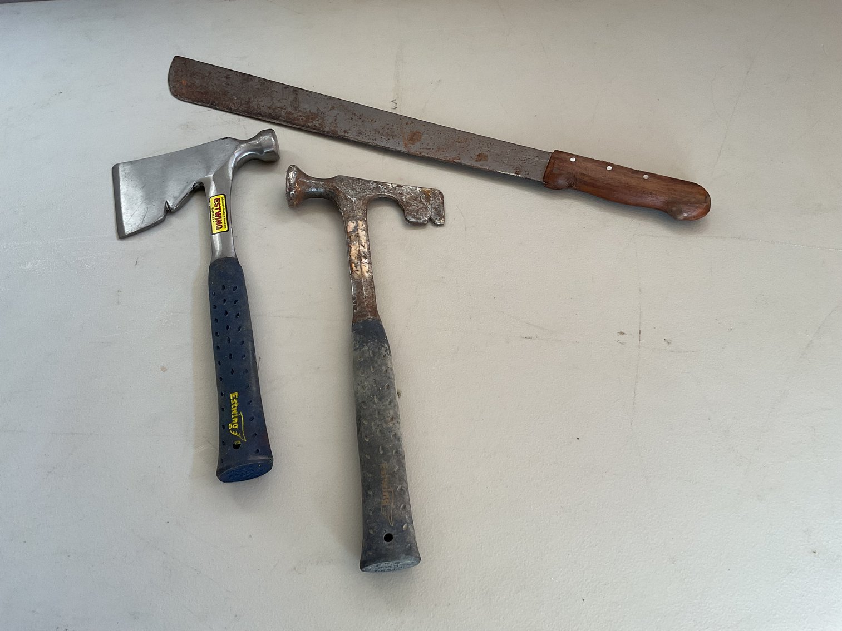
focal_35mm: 29
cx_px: 421
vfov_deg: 48.2
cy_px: 316
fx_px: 705
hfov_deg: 61.7
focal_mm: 3
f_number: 1.8
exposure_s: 1/120
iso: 64
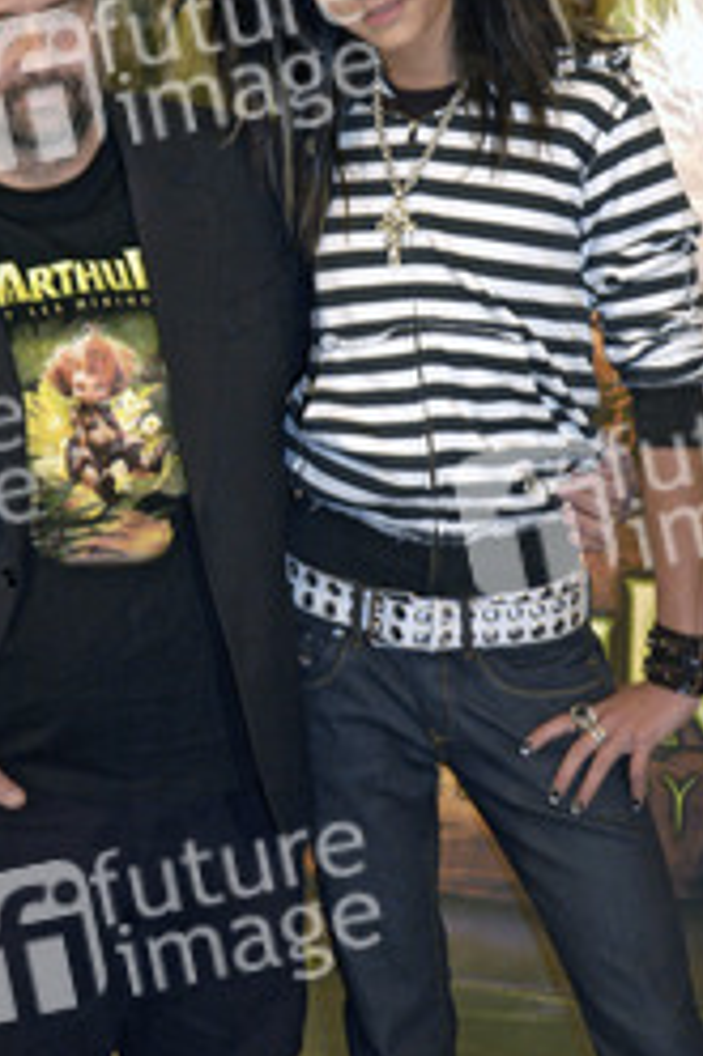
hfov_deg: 8.6
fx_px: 4693
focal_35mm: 160
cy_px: 285
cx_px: 285
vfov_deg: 12.8
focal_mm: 66
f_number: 4.5
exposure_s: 1/40
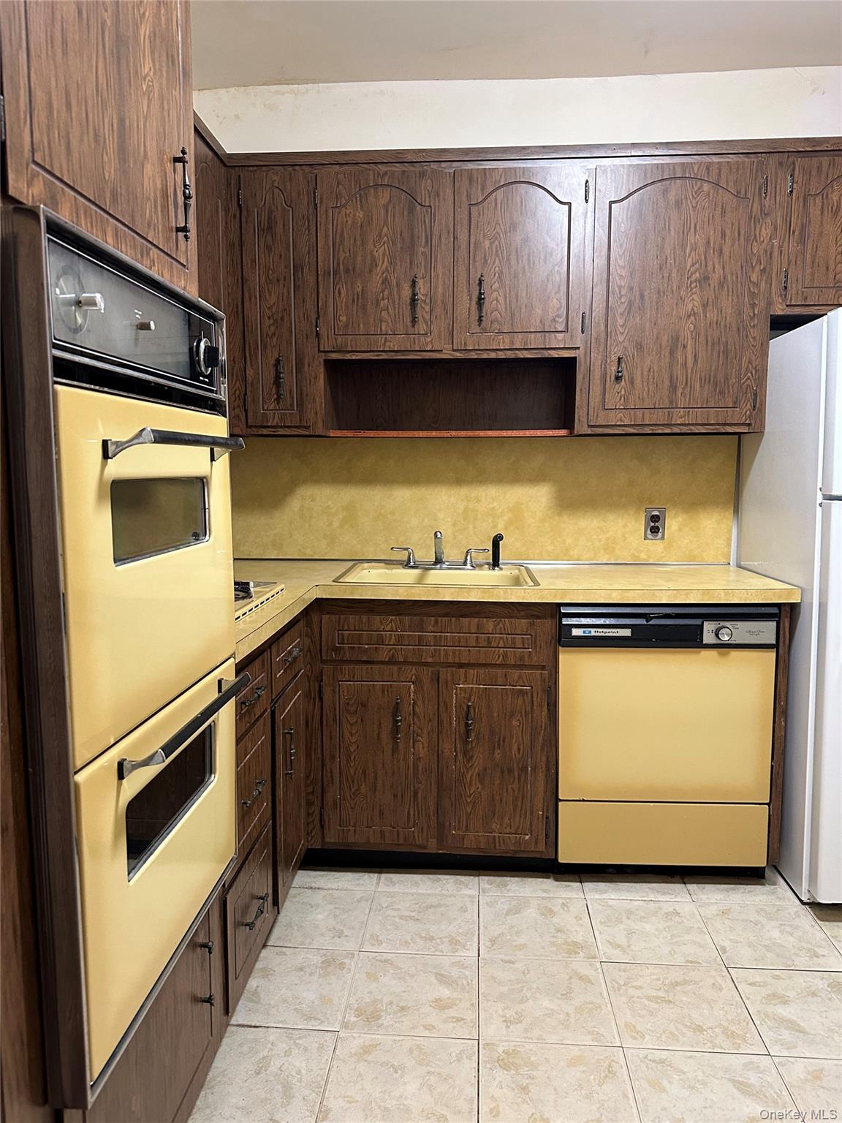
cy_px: 562
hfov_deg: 56.8
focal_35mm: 24
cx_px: 421
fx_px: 778
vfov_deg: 71.6
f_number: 1.78
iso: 400
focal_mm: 6.86
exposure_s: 1/60
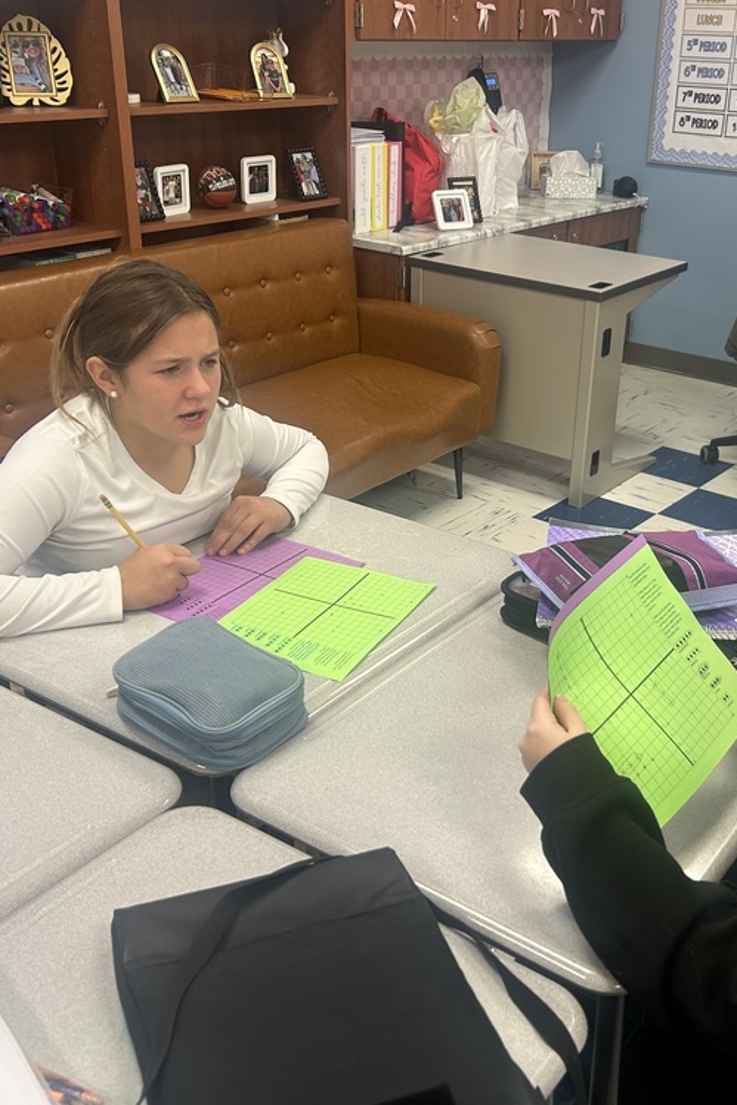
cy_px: 539
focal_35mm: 37
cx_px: 471
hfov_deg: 35.7
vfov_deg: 51.9
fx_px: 1136
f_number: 1.5
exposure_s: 1/60
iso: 80
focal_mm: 5.7
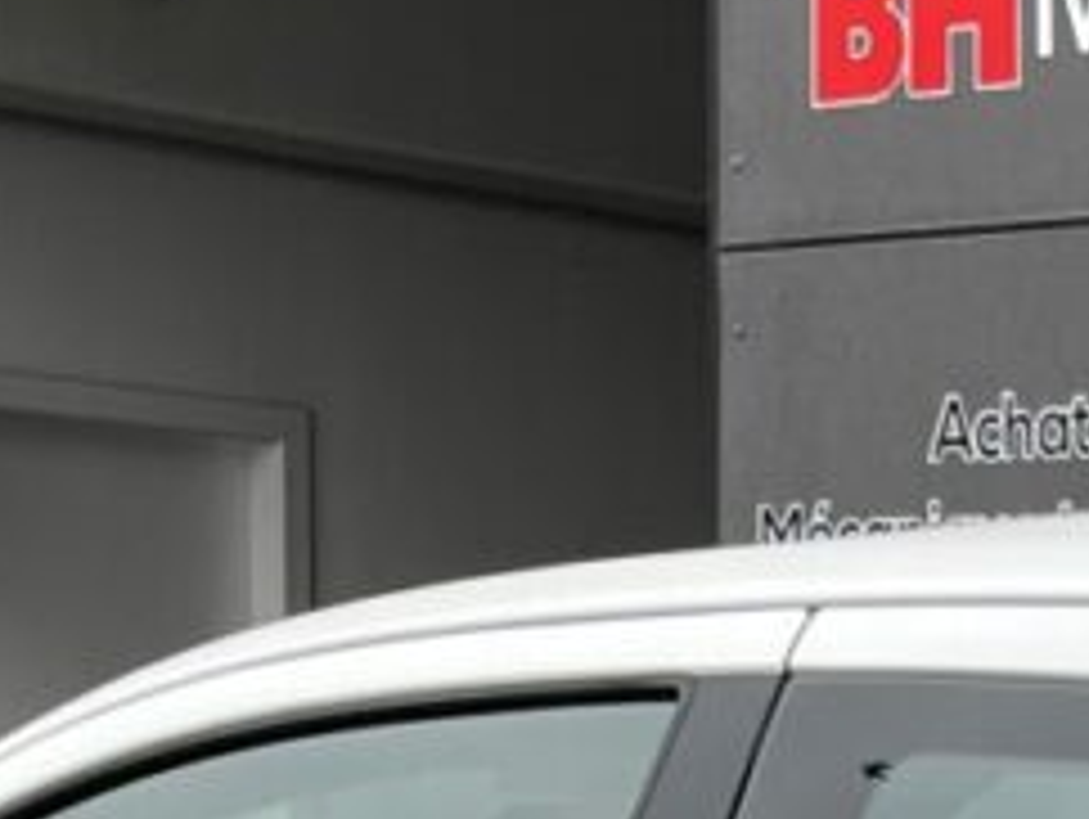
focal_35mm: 165
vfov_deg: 8.5
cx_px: 1701
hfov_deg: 11.4
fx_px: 5196
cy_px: 1656
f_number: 1.6
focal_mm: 5.1
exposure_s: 1/1086
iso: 50
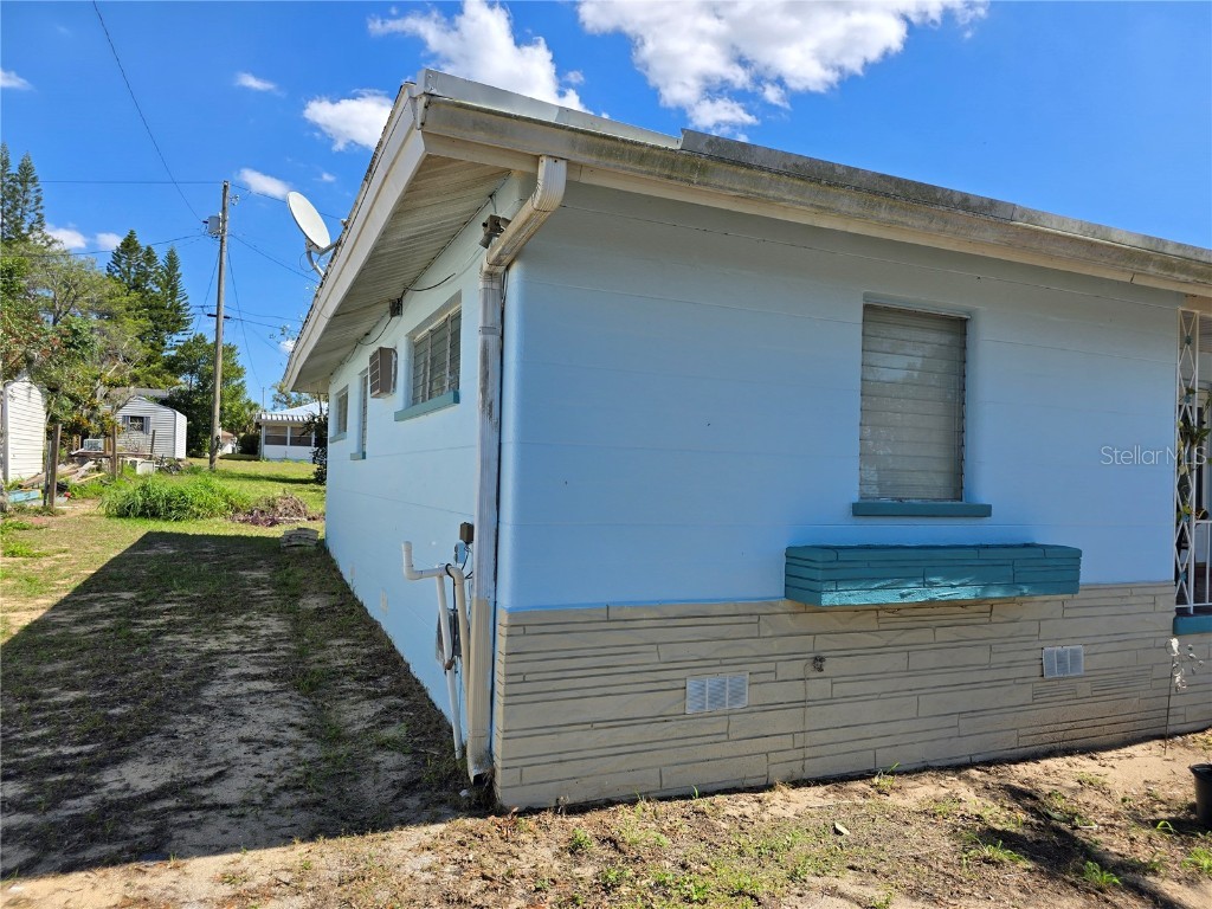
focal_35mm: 23
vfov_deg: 58.9
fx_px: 805
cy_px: 454
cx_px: 606
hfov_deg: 73.9
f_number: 1.7
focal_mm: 6.3
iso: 12
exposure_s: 1/717
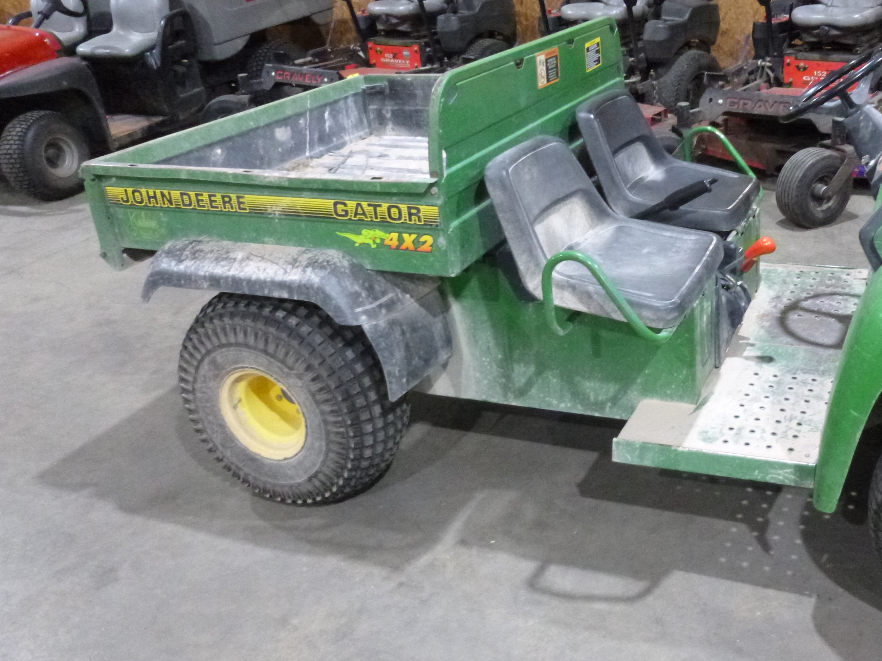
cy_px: 342
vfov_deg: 40.7
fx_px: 892
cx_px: 611
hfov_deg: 51.3
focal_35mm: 35
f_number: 3.1
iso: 800
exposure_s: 1/15
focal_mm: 4.5
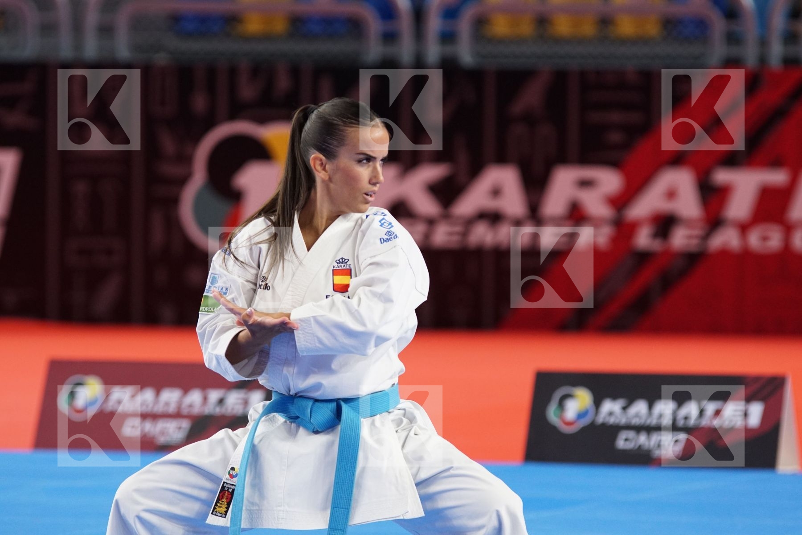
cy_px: 268
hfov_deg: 8.6
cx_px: 401
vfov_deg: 5.7
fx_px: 5346
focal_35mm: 240
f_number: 3.2
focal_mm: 160
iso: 1000
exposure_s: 1/400
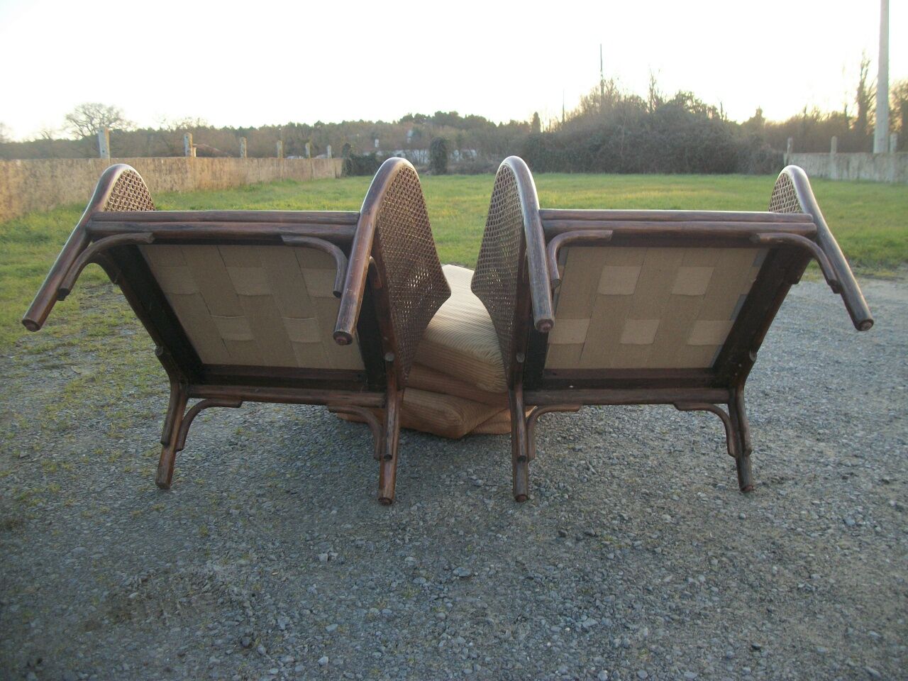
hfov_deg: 56.8
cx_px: 454
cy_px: 340
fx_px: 839
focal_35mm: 32
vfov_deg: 44.2
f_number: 2.9
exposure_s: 1/100
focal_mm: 5.7
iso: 80
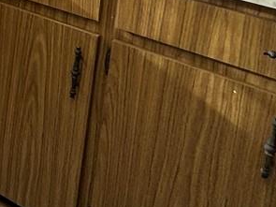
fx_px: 606
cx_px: -256
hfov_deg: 18.4
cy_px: -125
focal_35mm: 76
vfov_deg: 17.1
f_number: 2.2
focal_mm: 2.22
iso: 40
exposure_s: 1/173
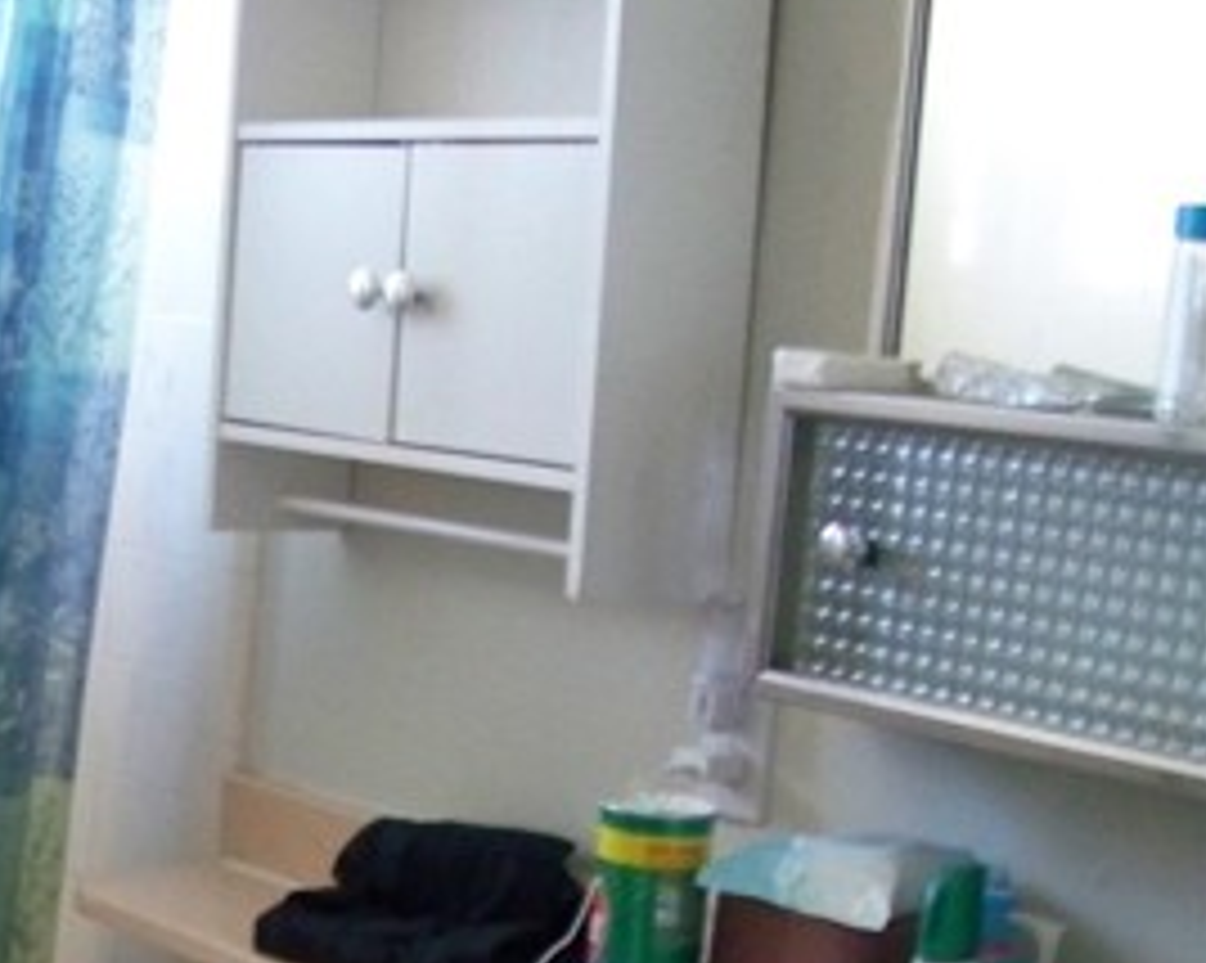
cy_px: 896
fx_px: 2746
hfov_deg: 24.1
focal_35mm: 77
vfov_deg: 19.5
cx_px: 130
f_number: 2.8
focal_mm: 5.85
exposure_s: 1/30
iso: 400
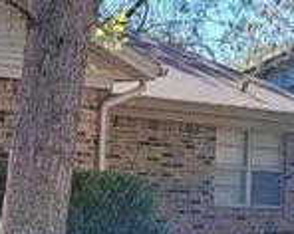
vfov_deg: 15.0
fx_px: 886
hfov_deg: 18.6
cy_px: 172
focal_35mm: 102
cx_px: 42
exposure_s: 1/1114
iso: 40
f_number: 1.8
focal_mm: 5.4
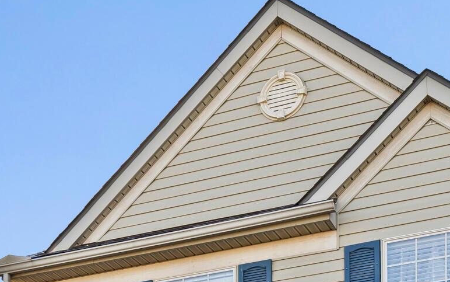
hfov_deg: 21.7
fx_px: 1165
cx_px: 115
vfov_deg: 13.0
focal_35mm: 95
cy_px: 438
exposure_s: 1/320
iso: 100
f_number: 4
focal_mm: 24
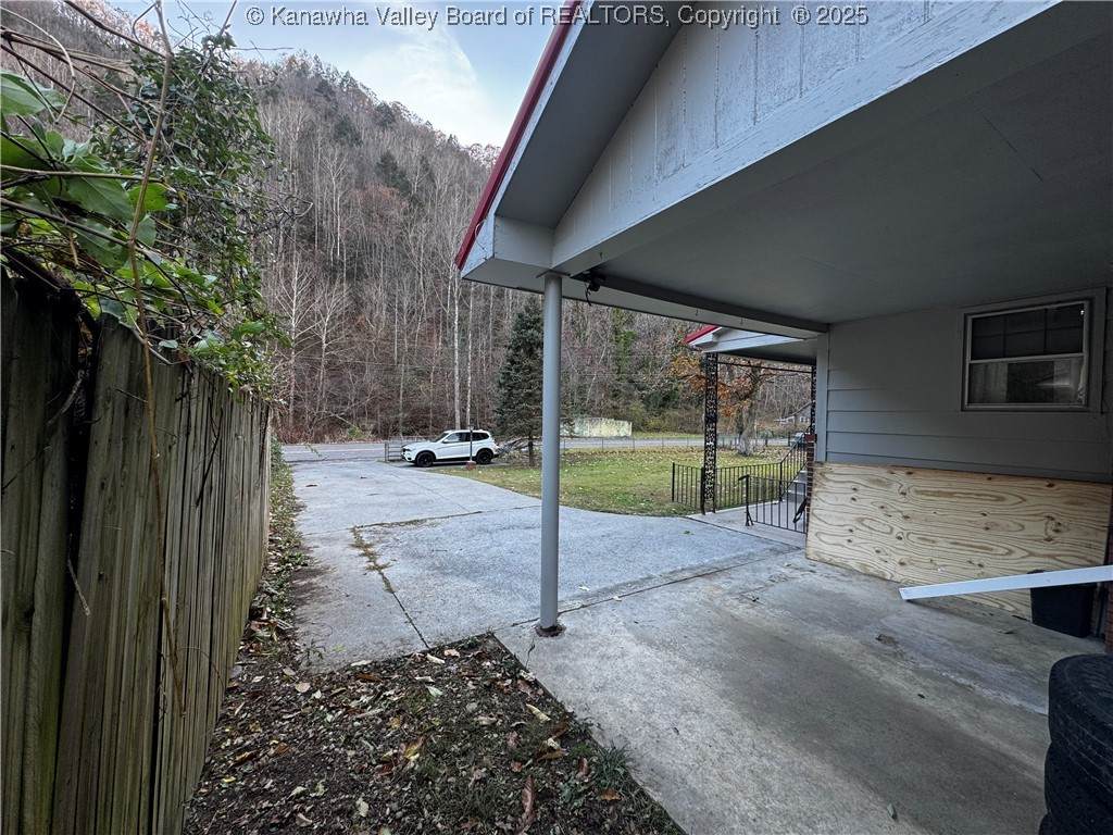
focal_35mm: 14
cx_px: 556
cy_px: 418
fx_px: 450
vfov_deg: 85.7
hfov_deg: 102.1
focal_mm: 2.22
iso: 50
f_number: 2.2
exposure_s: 1/99
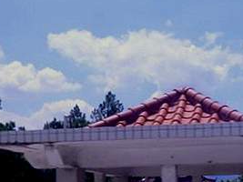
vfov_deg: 18.9
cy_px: 195
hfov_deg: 25.4
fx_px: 526
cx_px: 204
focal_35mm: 75
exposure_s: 1/800
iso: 80
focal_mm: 4.5
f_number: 3.3
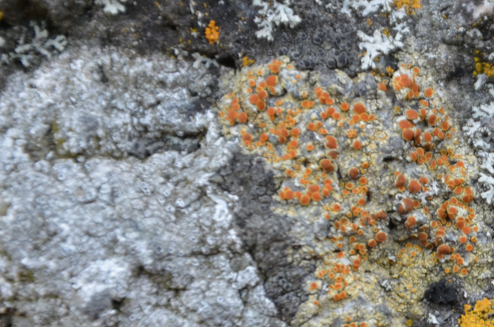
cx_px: 538
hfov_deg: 4.5
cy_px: 193
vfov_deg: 3.0
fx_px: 6334
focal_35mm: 462
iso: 320
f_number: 5.6
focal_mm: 105
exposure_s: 1/125
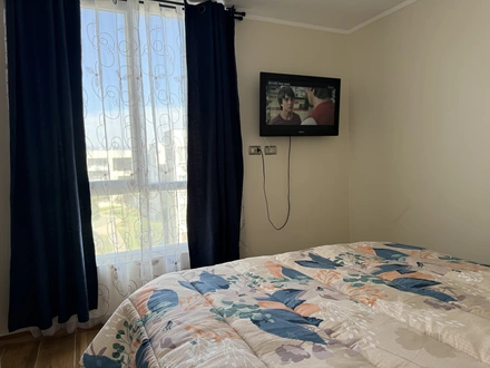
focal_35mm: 24
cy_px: 184
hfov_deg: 71.6
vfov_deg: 56.8
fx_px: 340
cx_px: 245
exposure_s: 1/235
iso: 100
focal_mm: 6.76
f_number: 1.78
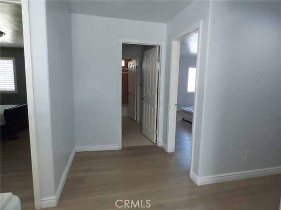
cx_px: 140
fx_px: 162
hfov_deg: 81.7
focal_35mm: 20
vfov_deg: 66.0
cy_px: 105
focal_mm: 3.58
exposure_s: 1/400
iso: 1600
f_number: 2.8
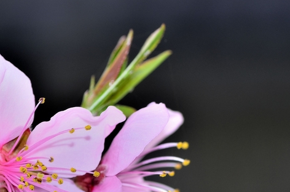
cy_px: 196
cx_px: 109
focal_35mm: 286
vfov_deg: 4.8
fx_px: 2298
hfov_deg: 7.2
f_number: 8
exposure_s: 1/80
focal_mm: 90
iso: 100
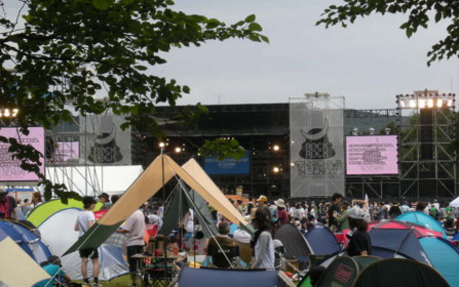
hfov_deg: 18.6
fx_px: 1402
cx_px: 229
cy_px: 128
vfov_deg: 11.7
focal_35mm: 112
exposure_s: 1/215
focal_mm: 17.1
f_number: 4.7
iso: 64
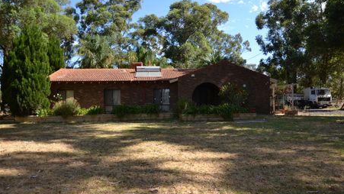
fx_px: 224
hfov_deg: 75.0
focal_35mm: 25
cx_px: 166
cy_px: 100
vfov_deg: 46.8
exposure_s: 1/200
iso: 100
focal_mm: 15
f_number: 7.1
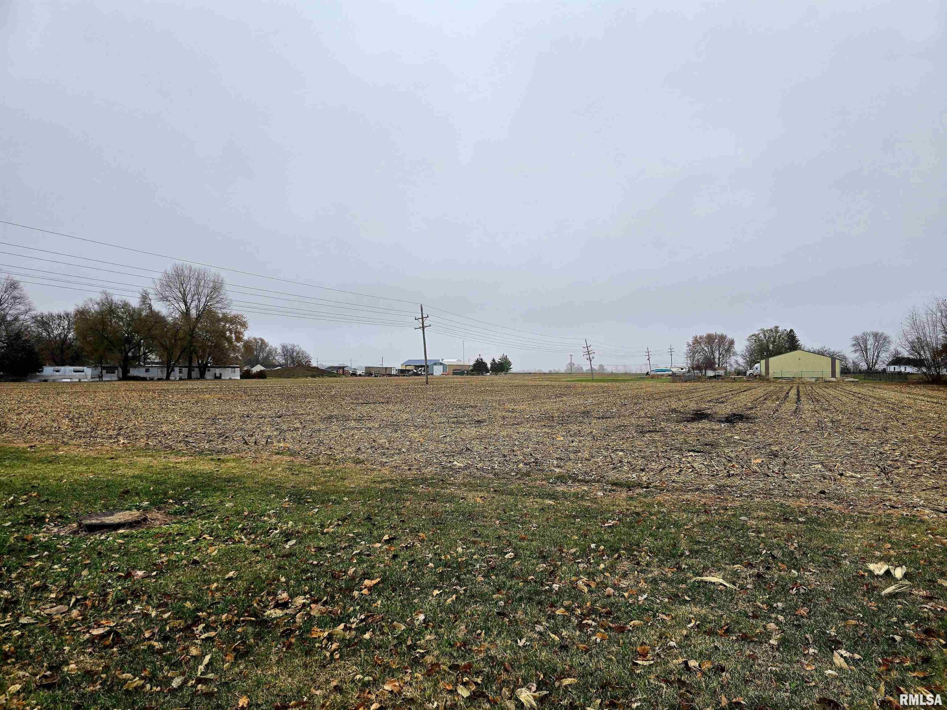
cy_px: 355
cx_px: 474
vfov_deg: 58.9
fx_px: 629
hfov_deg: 73.9
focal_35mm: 23
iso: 32
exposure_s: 1/182
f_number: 1.7
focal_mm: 6.3
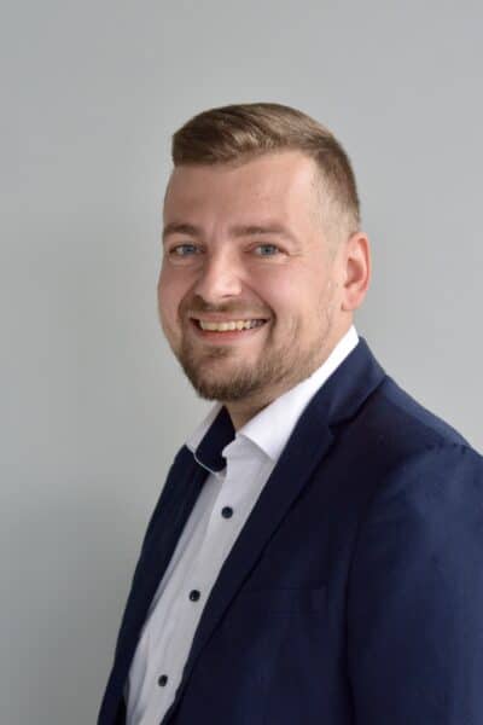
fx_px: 1509
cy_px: 362
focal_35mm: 75
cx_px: 242
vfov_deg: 27.0
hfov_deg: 18.2
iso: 900
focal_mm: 50
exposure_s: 1/30
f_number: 5
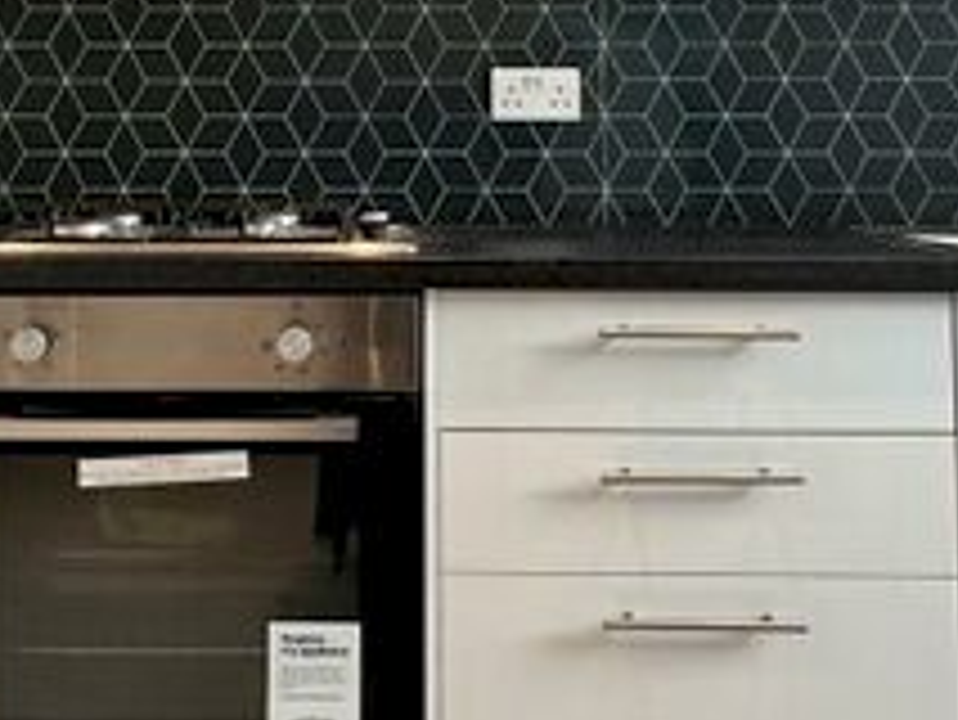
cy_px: 65
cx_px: 373
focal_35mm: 46
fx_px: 1274
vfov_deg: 30.1
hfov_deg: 41.0
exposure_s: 1/99
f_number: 2.2
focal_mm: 2.22
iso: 200
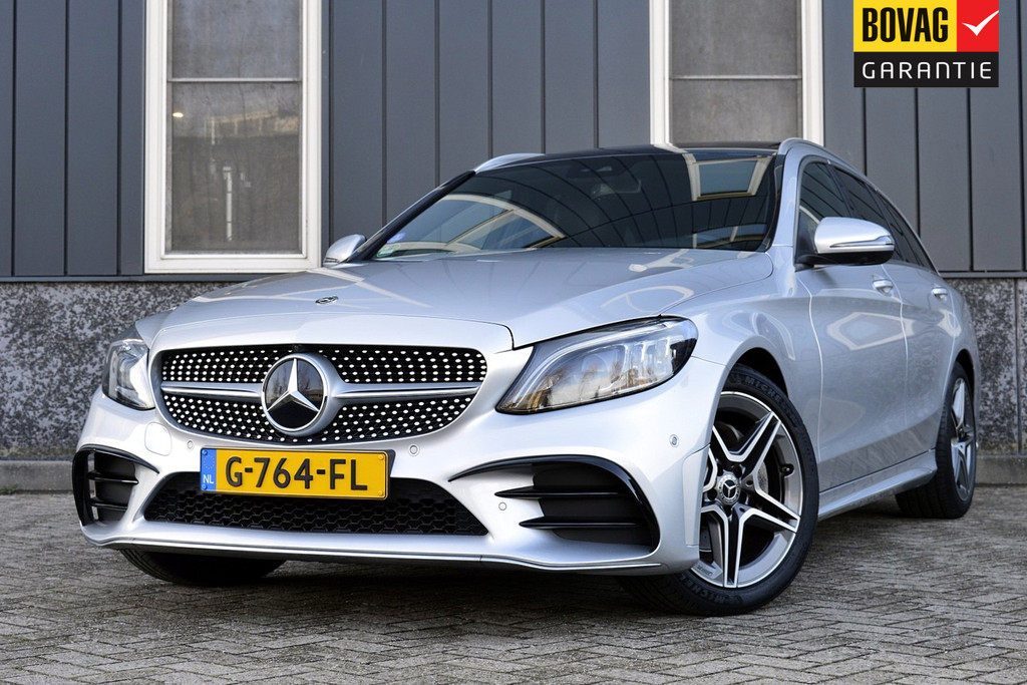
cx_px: 514
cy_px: 342
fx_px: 1712
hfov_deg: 33.4
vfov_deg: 22.6
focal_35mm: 60
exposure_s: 1/80
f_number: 8
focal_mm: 40
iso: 400
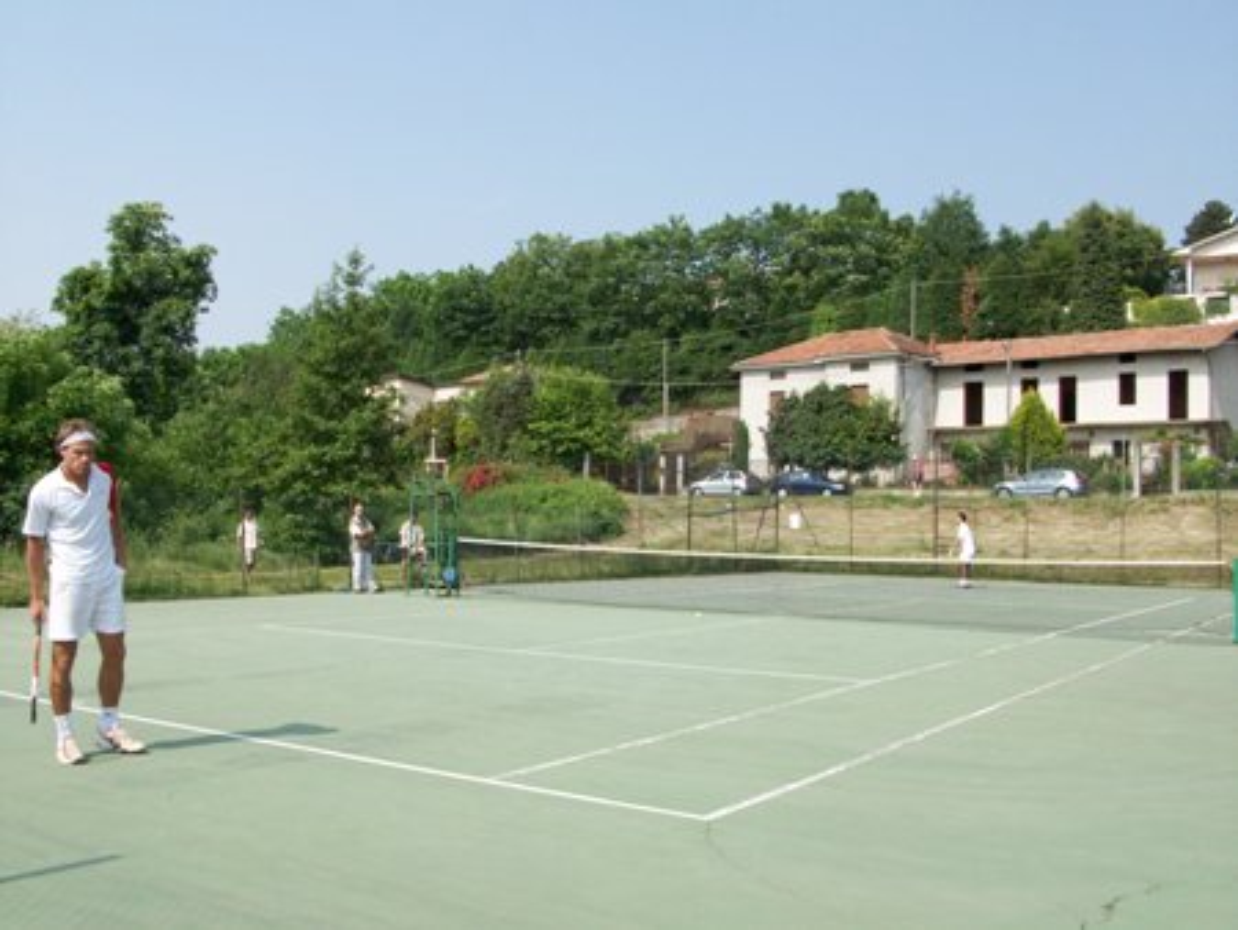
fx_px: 1217
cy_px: 465
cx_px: 619
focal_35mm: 34
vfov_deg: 41.8
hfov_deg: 53.9
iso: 64
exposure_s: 1/264
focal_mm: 5.7
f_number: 5.5
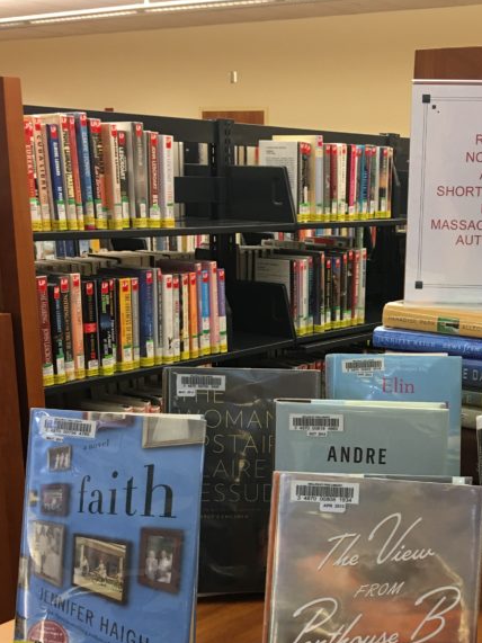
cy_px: 466
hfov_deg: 27.7
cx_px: 351
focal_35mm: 52
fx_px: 966
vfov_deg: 36.1
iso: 32
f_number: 2.2
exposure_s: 1/15
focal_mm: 4.15
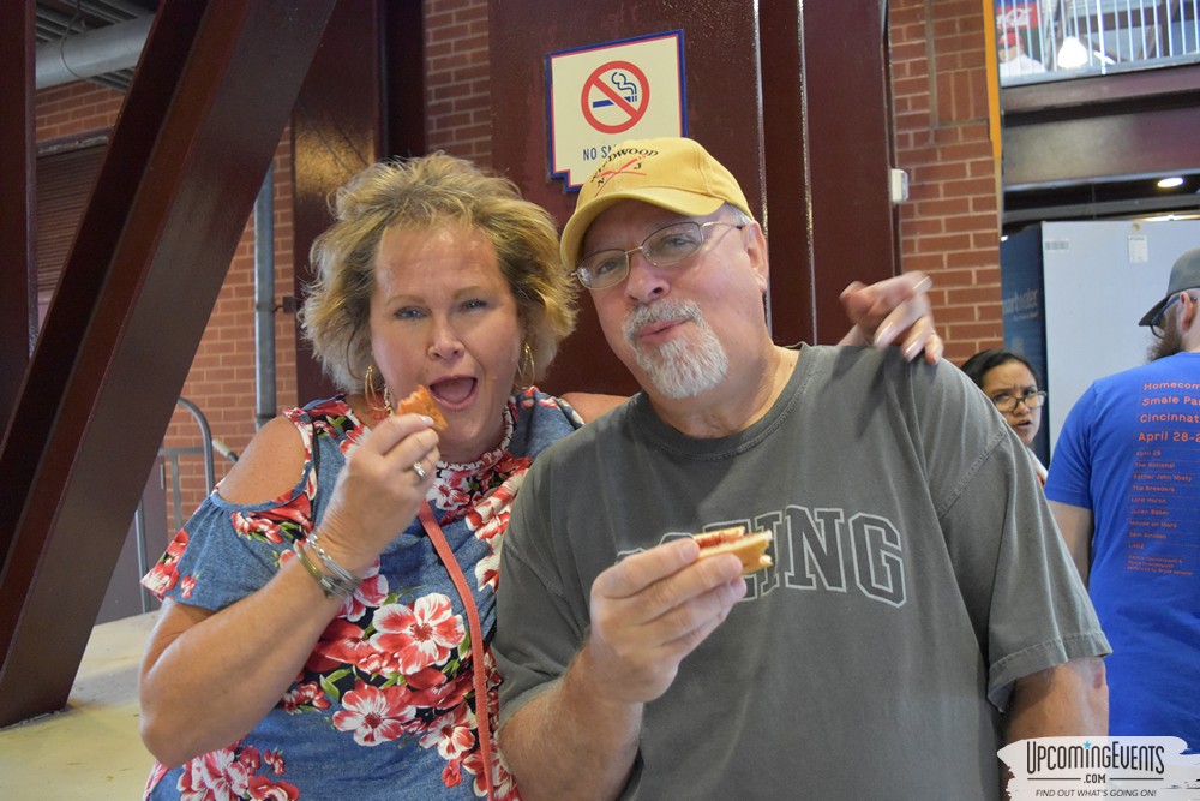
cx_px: 600
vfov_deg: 43.6
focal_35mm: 30
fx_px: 1000
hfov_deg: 61.9
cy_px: 400
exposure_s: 1/60
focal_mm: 20
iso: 5000
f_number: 3.8
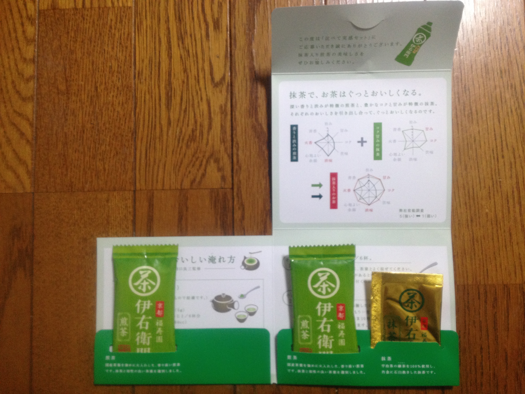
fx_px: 531
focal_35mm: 35
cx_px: 262
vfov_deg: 40.7
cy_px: 197
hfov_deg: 52.6
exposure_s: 1/20
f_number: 2.4
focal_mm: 4.28
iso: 200
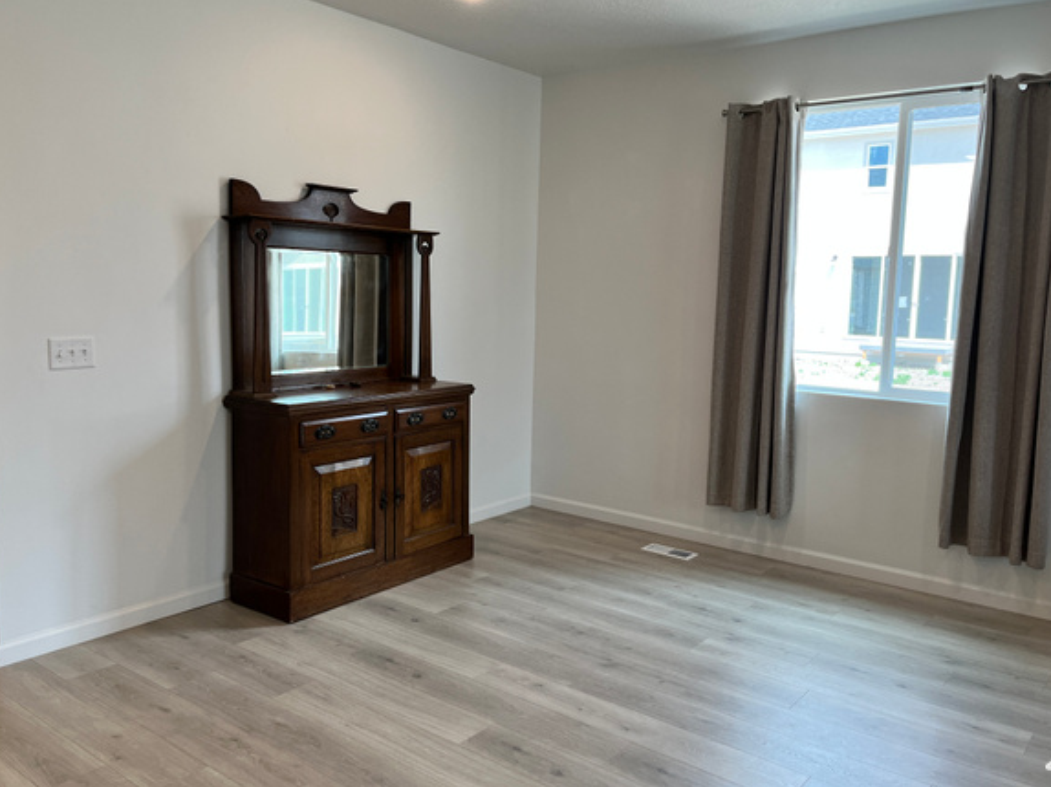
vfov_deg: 48.2
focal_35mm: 29
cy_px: 377
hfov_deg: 61.7
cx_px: 533
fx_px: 880
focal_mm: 5.1
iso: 64
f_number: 1.6
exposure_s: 1/156
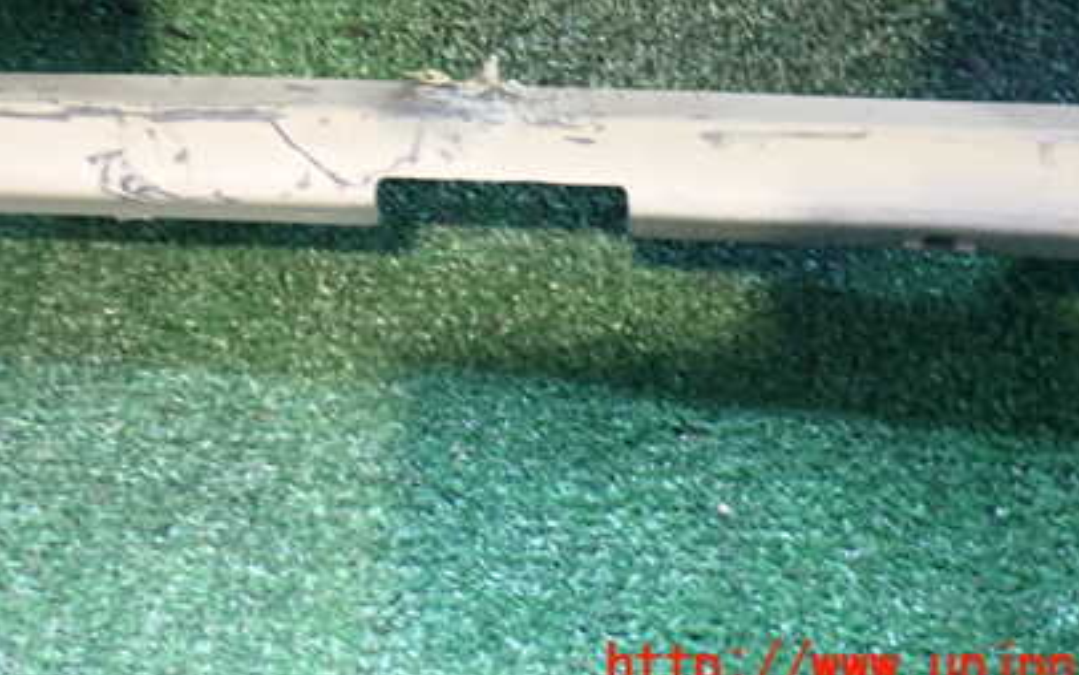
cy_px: 104
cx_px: 409
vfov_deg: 26.7
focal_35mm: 47
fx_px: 1382
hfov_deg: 42.3
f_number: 2.3
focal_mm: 5.4
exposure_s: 1/30
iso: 640
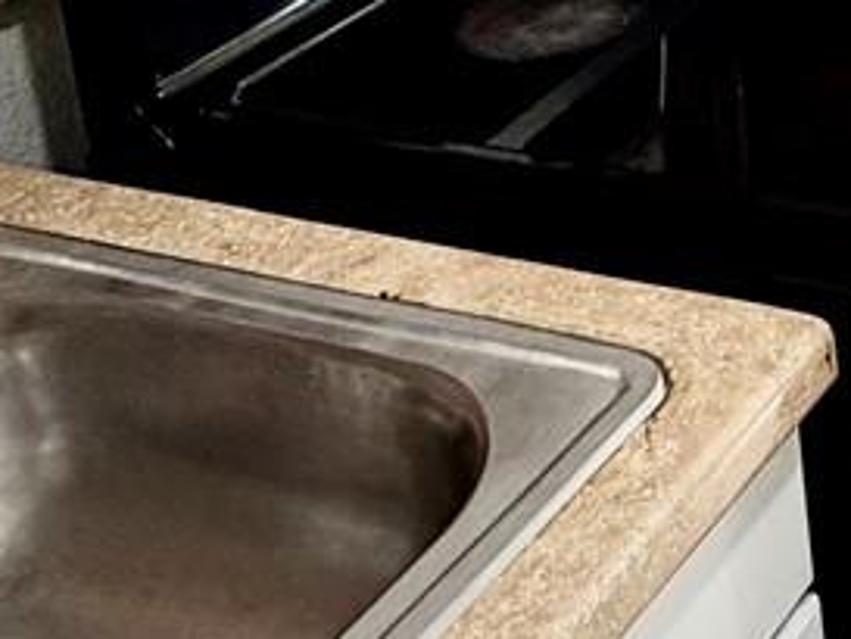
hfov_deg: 20.1
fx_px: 2017
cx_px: 1322
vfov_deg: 15.9
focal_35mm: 82
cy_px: -424
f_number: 2.2
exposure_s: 1/120
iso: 160
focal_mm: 2.22
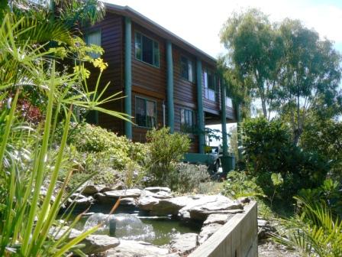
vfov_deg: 39.7
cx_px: 171
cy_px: 128
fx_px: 356
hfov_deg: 51.4
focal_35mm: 36
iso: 100
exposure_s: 1/800
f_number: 3.6
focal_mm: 6
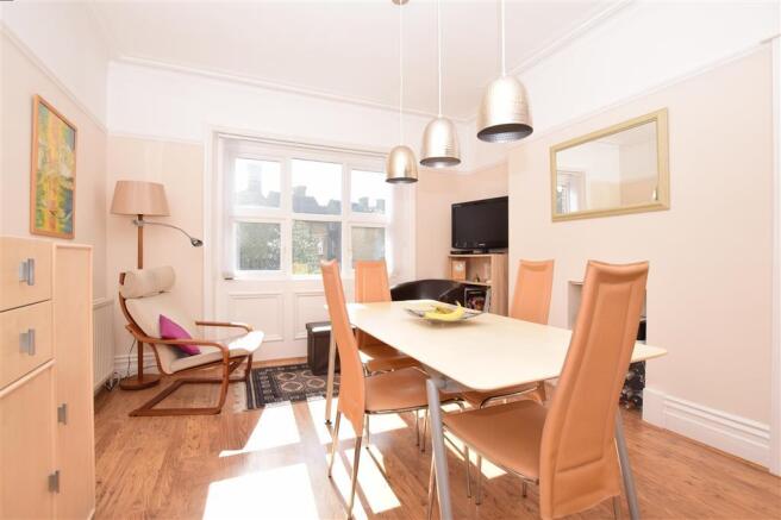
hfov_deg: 100.4
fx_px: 325
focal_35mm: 15
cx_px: 390
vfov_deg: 77.3
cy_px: 260
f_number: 9
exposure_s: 1/200
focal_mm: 10
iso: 400
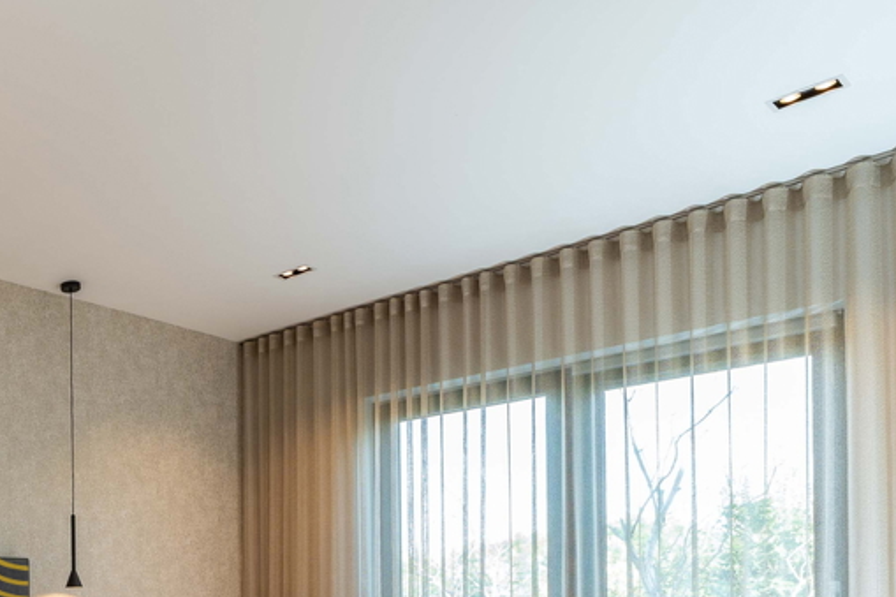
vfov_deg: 34.5
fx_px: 862
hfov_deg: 44.4
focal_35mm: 35
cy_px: 606
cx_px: -49
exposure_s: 1/15
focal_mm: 14.7
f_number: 6.3
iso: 320
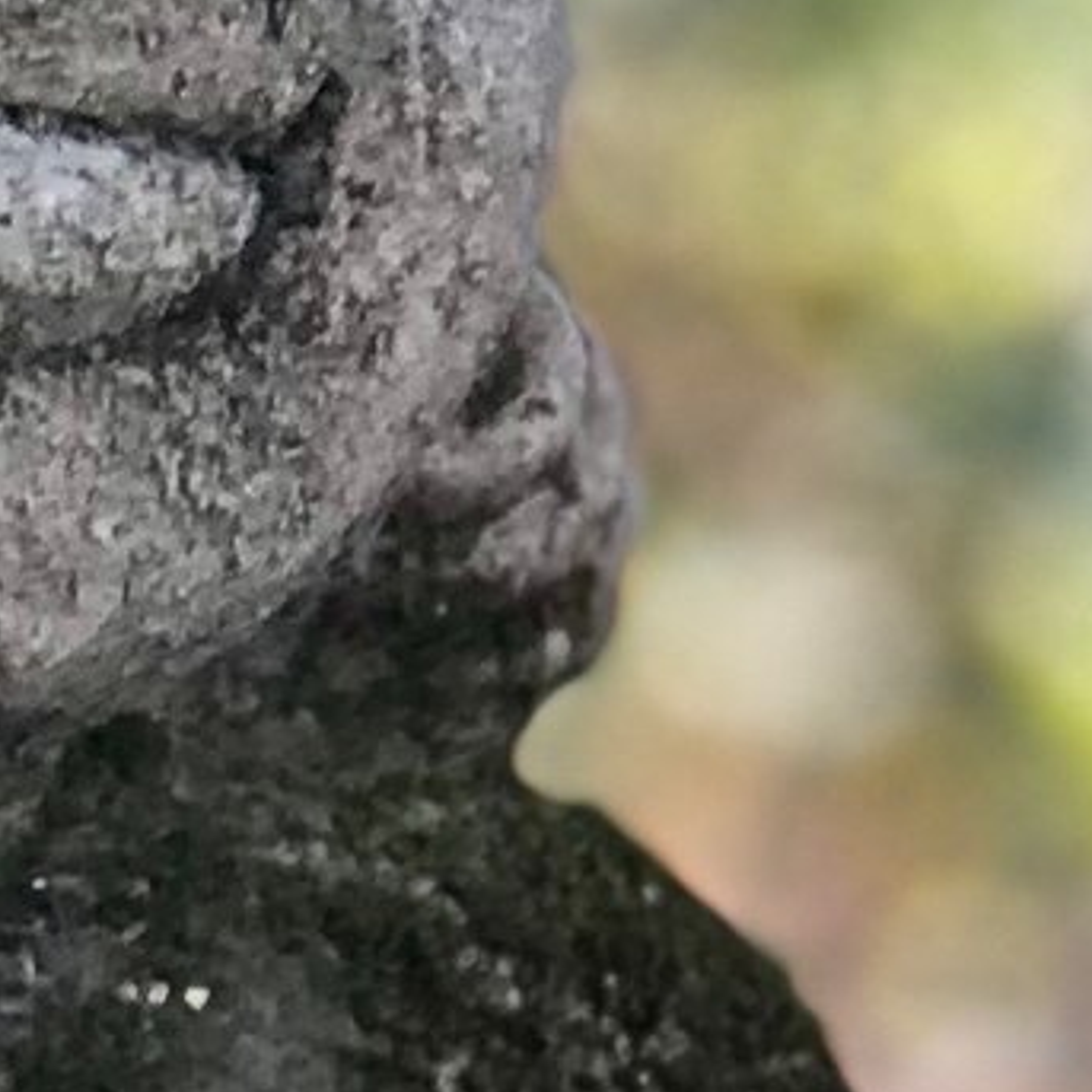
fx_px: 17488
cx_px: -557
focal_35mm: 490
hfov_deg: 3.6
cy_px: 1272
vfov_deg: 3.6
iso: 20
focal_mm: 6.6
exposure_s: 1/60
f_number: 2.8
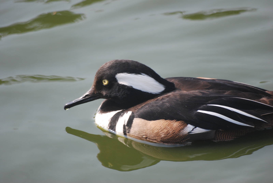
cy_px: 92
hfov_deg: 4.6
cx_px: 136
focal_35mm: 450
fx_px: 3417
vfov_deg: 3.1
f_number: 5.6
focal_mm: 300
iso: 400
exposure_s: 1/500
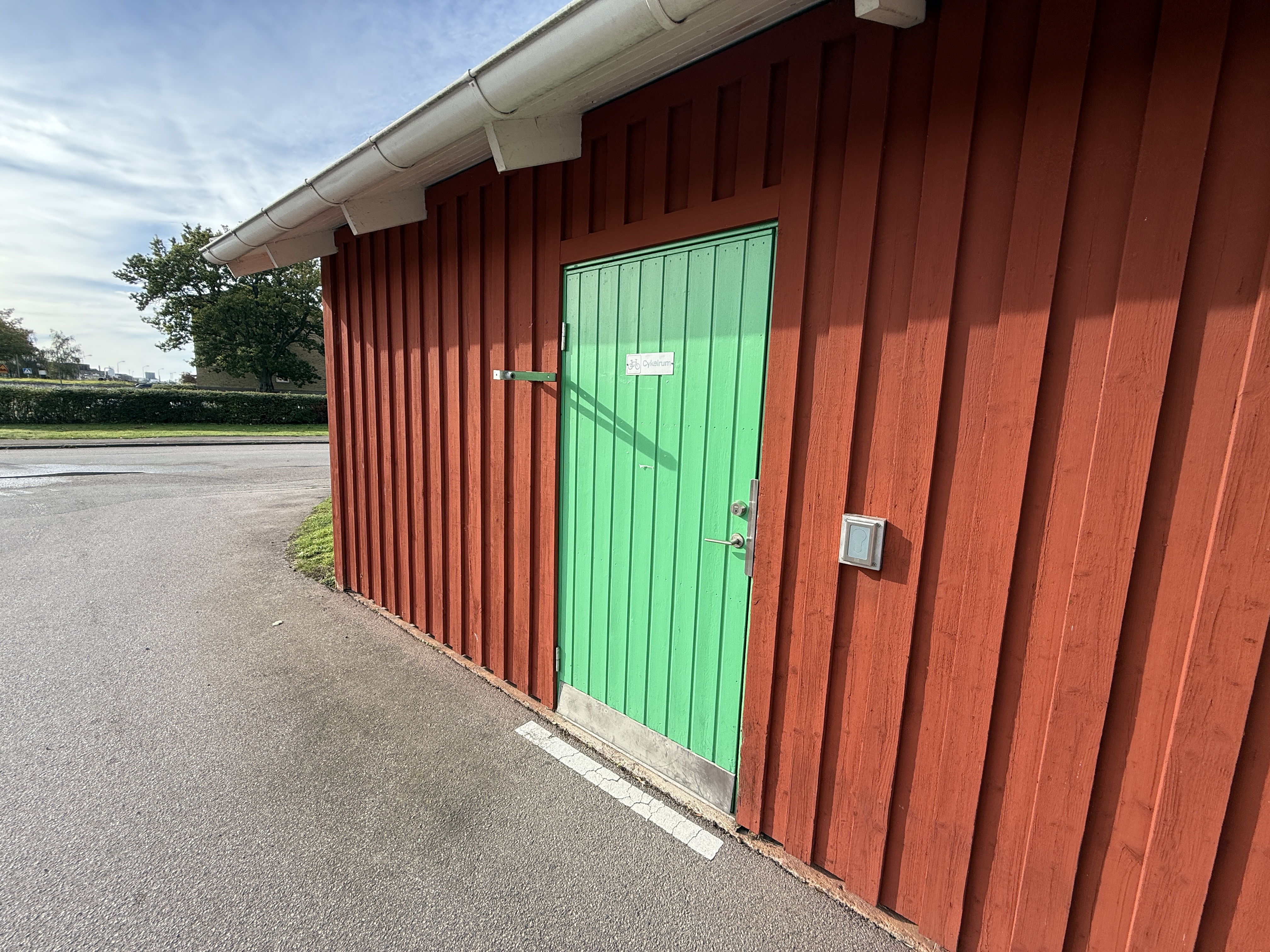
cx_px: 635
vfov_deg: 85.7
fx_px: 514
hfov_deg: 102.1
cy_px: 476
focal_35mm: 14
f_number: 2.2
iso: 50
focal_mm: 2.22
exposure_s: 1/658
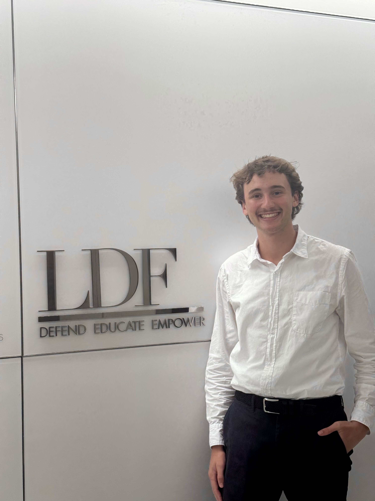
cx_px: 188
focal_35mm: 48
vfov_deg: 39.7
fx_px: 693
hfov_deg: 30.3
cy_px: 250
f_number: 1.78
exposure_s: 1/120
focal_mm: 6.76
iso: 80
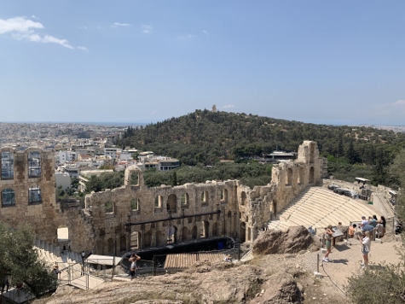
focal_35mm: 26
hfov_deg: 67.3
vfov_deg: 53.0
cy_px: 152
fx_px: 304
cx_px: 202
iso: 25
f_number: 1.8
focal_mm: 4.25
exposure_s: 1/3289
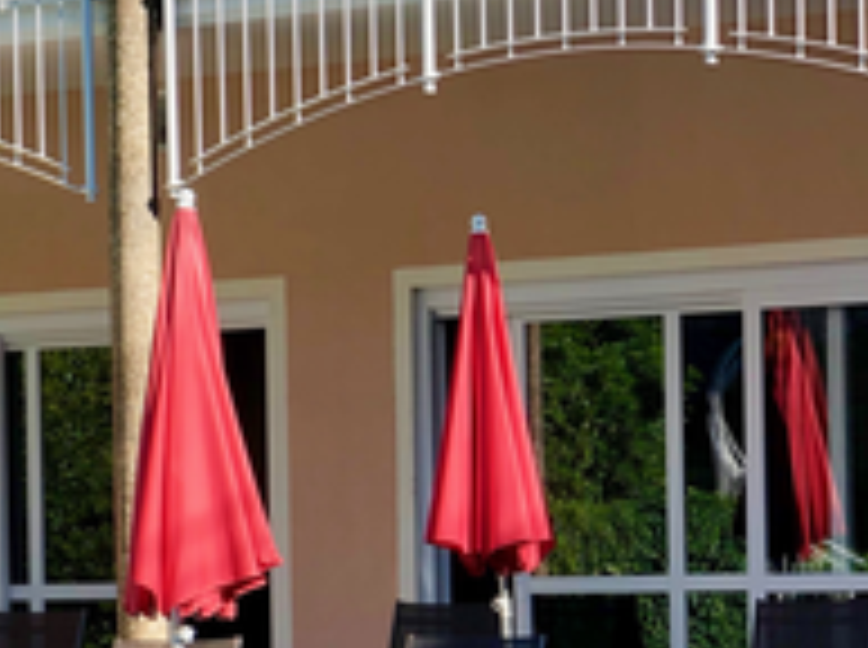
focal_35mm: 148
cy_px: 547
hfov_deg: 13.1
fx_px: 3704
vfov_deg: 10.0
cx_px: -81
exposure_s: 1/306
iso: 20
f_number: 2.8
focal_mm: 6.6
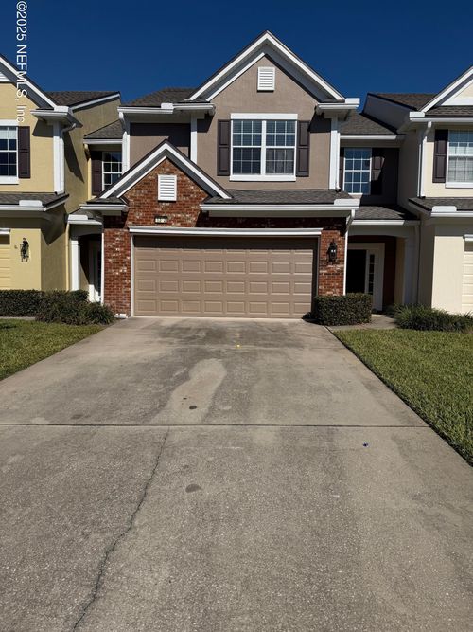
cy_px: 316
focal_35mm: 24
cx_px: 236
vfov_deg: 71.6
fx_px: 437
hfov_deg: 56.8
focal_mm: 6.76
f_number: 1.78
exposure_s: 1/11905
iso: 80
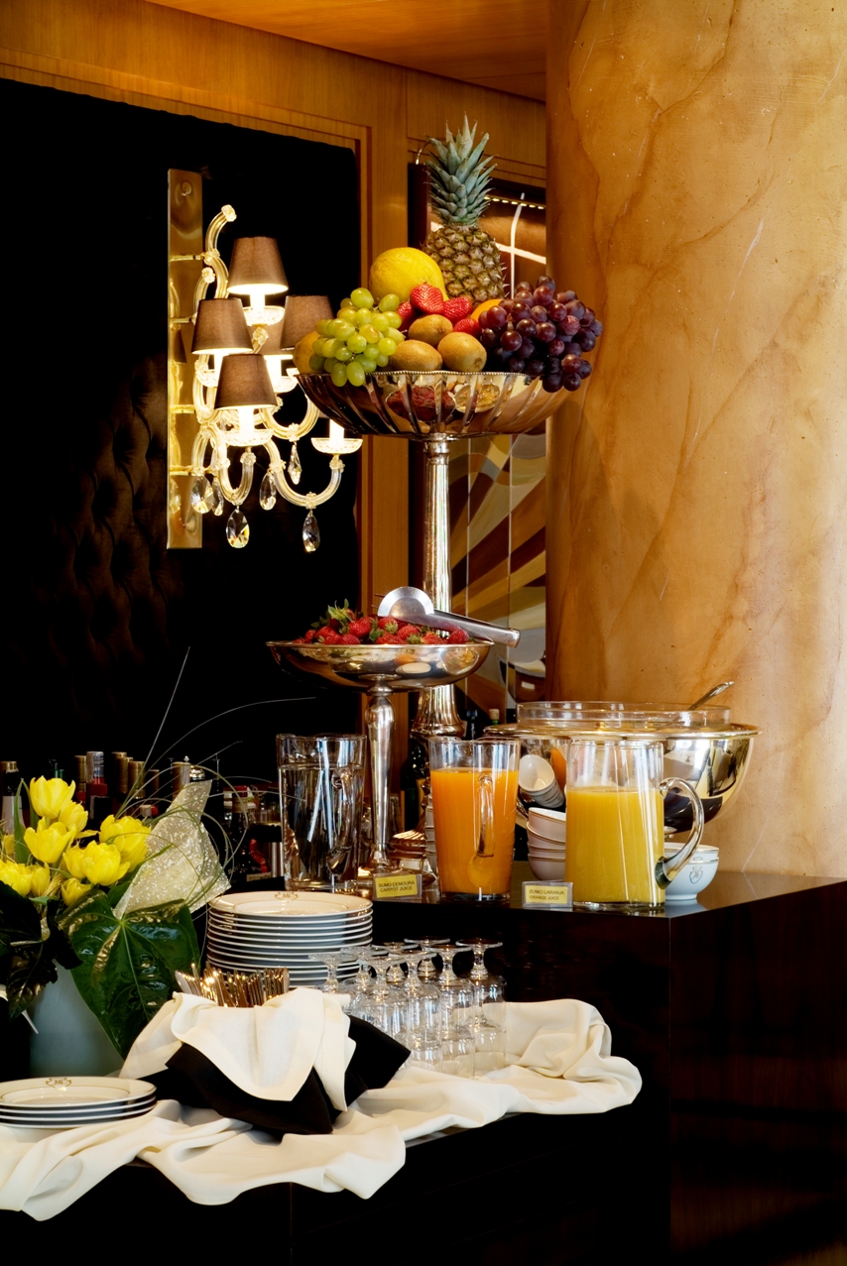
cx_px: 424
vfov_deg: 22.6
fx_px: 3169
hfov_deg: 15.2
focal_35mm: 90
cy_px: 633
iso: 100
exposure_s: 1
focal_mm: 60
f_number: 11
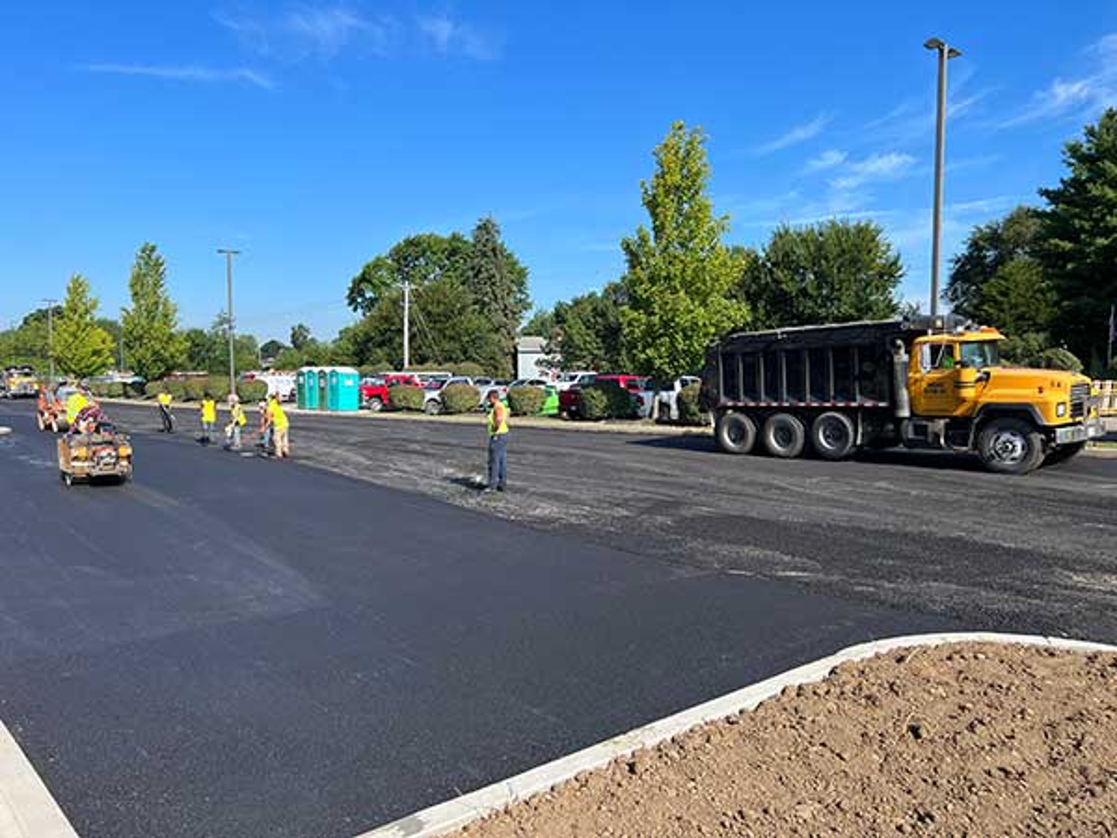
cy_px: 419
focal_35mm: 26
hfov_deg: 67.3
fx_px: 839
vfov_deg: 53.1
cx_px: 558
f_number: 1.5
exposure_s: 1/2915
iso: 50
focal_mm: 5.7
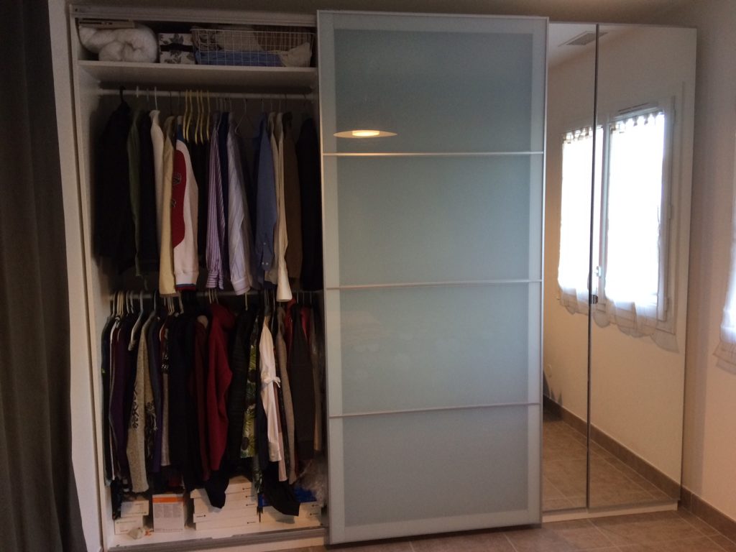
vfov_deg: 48.2
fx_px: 617
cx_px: 368
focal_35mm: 29
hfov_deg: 61.7
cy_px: 276
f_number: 2.2
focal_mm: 4.15
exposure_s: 1/33
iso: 200
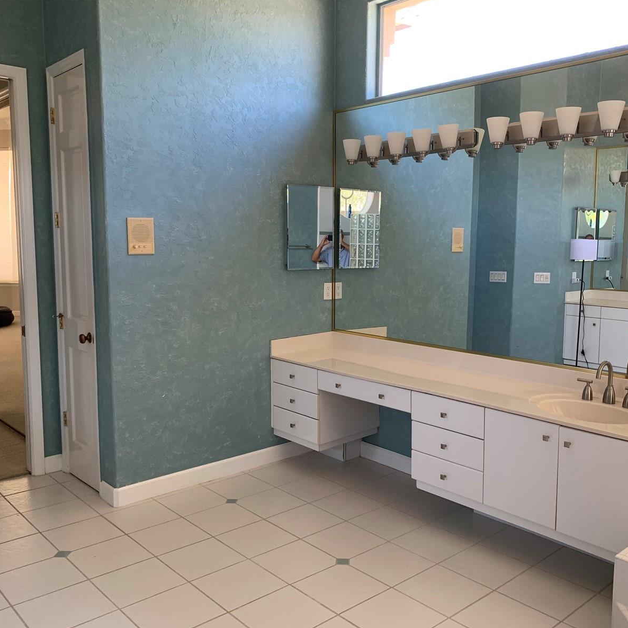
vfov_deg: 52.5
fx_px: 636
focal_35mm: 31
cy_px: 315
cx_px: 346
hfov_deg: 52.4
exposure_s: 1/72
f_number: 1.8
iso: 100
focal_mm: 4.25
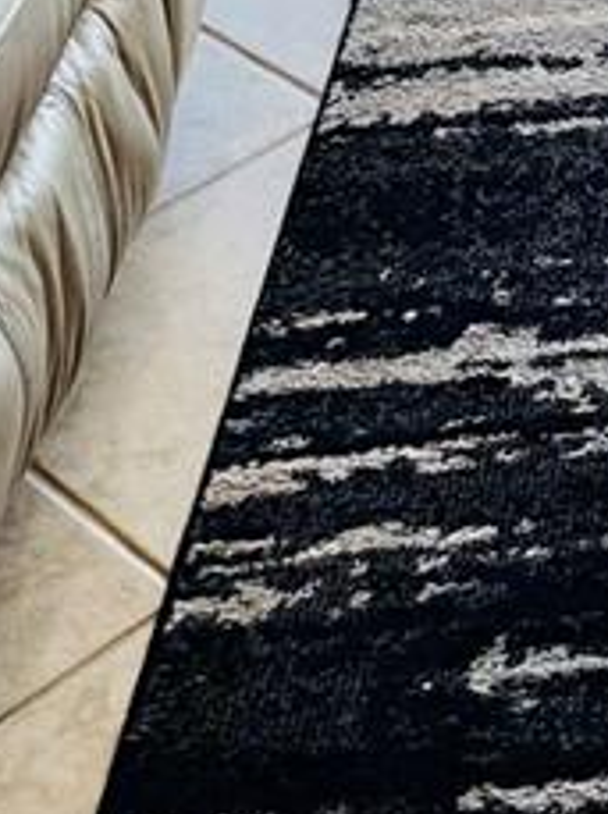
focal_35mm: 126
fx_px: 2959
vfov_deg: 12.4
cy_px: -1123
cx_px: 1237
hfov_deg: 10.7
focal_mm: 6.76
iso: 80
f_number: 1.78
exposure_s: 1/1395
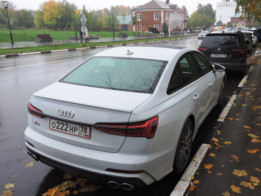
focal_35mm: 30
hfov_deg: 60.0
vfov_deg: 46.8
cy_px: 98
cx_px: 130
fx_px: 226
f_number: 3.5
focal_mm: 5.4
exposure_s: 1/30
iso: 125
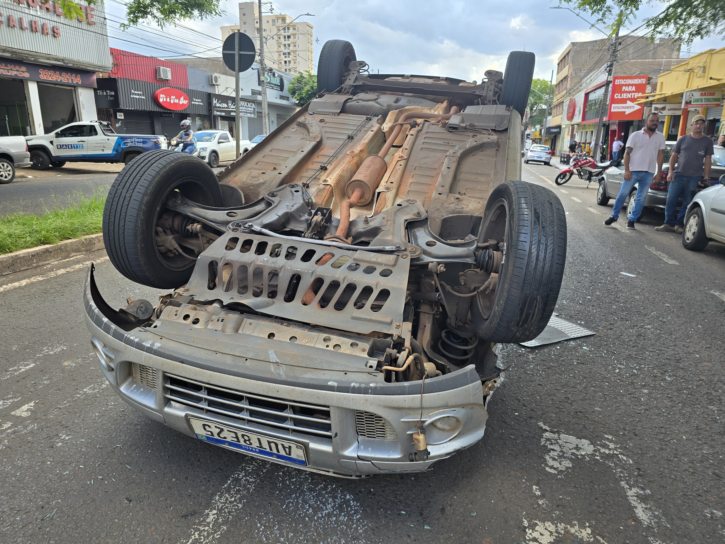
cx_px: 362
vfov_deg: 58.9
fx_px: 482
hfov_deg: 73.9
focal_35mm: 23
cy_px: 272
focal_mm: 6.3
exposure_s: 1/246
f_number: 1.7
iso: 12
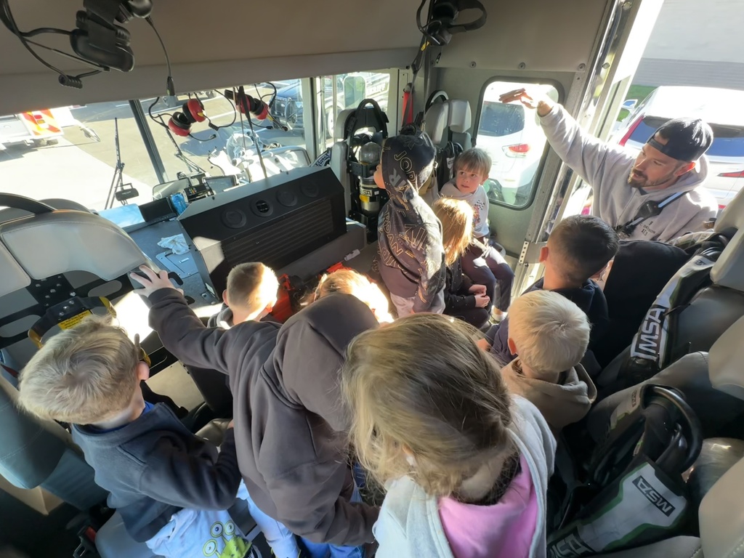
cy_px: 279
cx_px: 372
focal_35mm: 14
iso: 125
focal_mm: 2.22
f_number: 2.2
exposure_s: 1/99
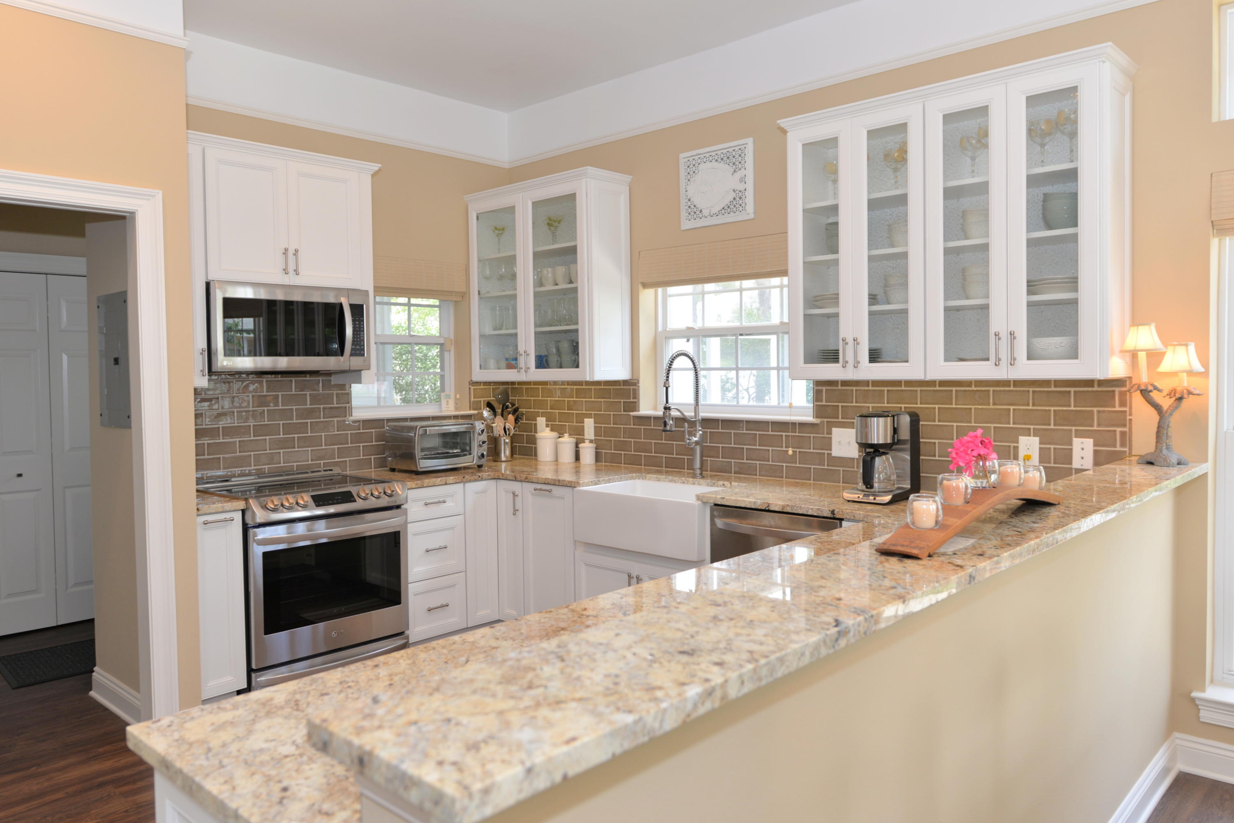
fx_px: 823
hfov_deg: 73.7
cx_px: 617
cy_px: 412
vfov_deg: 53.1
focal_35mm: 24
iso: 280
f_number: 4
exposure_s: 1/60
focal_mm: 24
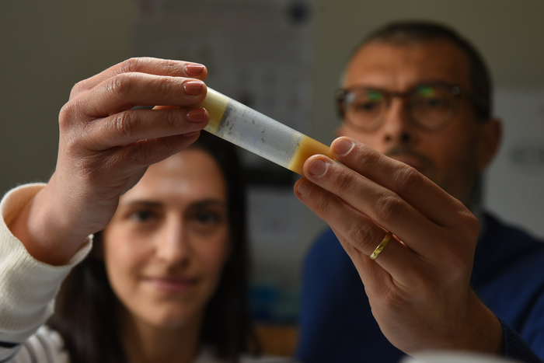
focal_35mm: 70
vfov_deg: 19.5
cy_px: 182
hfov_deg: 28.8
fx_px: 1058
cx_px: 272
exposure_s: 1/500
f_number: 5.6
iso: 1600
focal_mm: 70
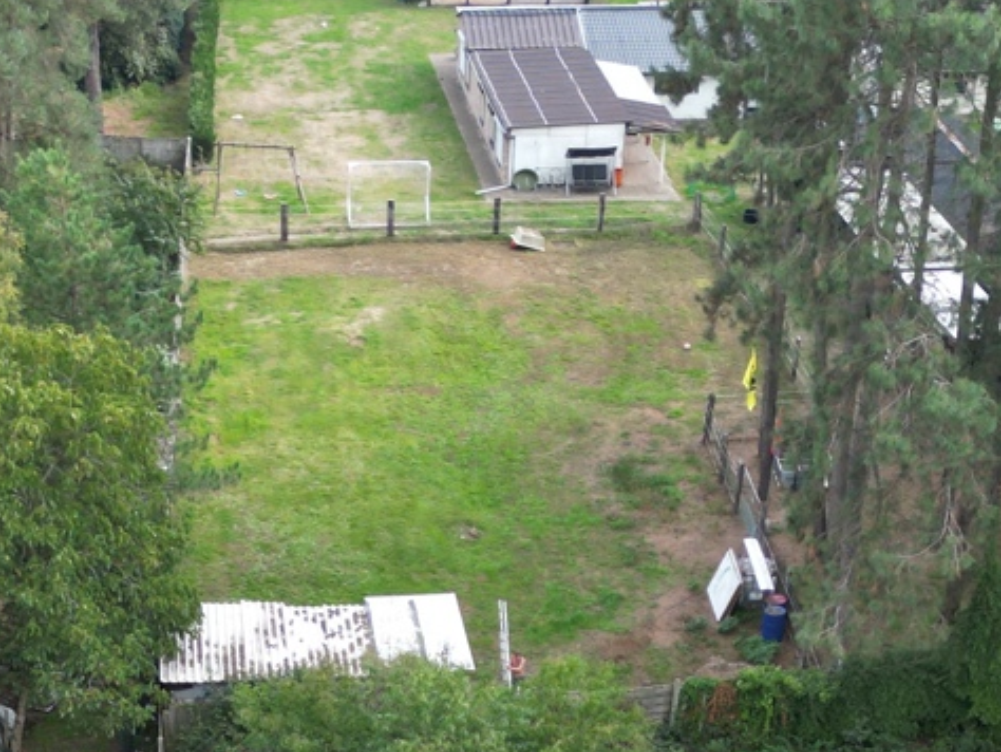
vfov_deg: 16.6
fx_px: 2343
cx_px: 342
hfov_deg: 24.0
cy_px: 1130
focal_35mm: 81
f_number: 1.7
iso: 100
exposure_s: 1/200
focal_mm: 6.72
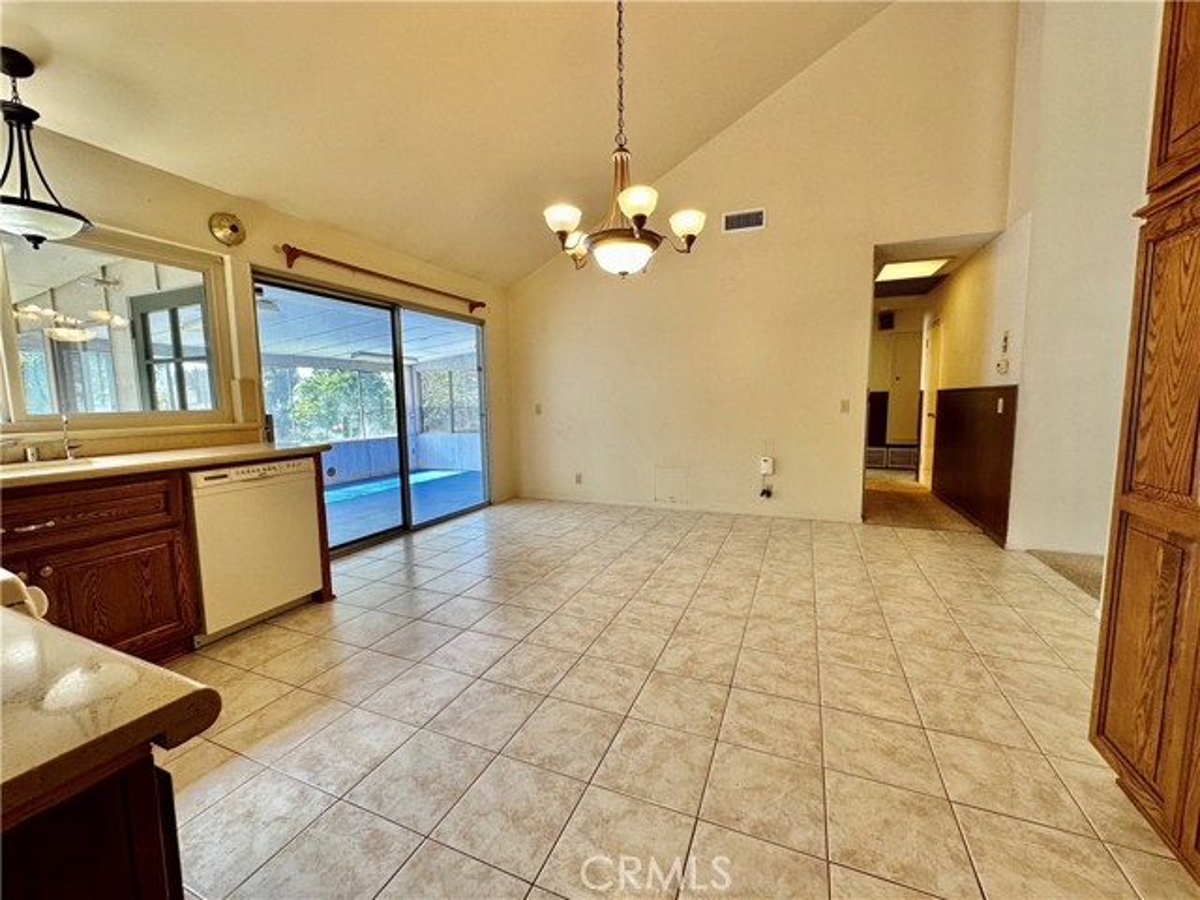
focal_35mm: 14
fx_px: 485
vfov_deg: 85.7
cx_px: 600
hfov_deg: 102.1
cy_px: 450
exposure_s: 1/120
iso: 100
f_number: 2.2
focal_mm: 2.22
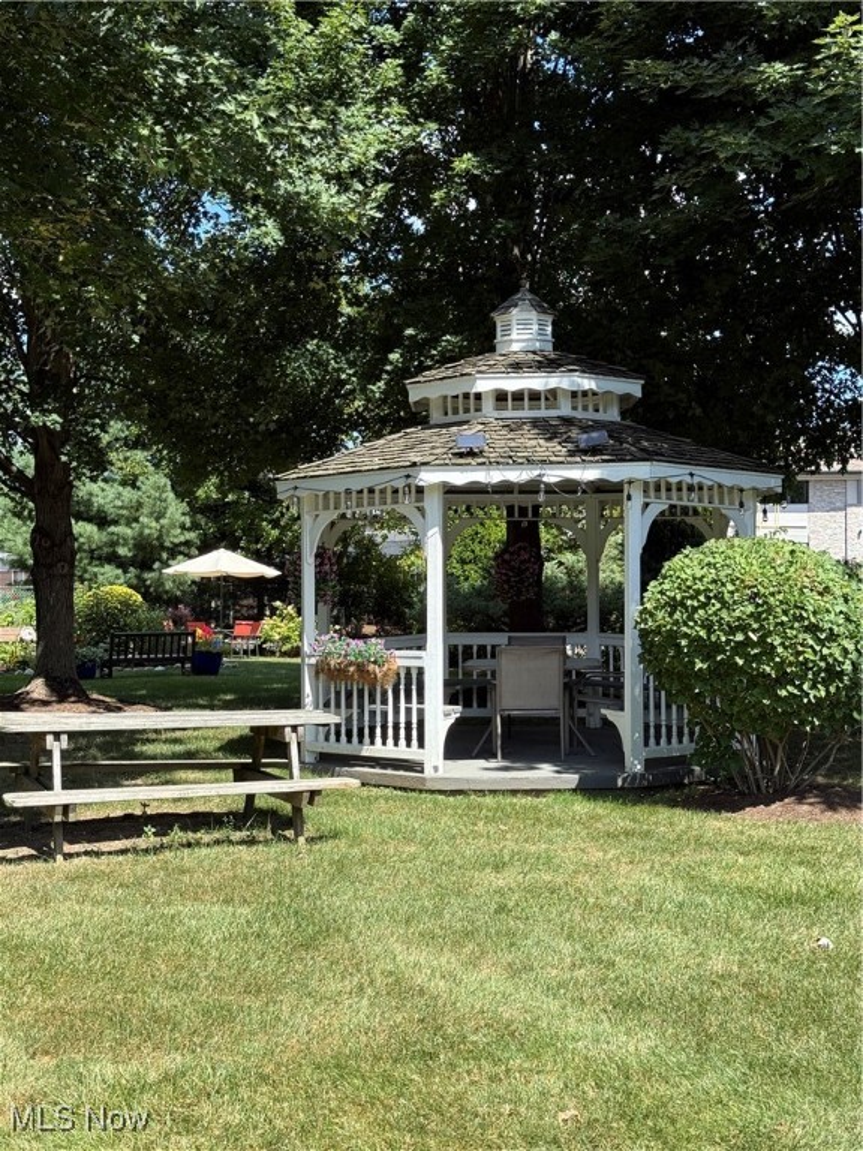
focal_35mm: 48
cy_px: 576
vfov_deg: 39.7
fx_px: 1596
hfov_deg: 30.3
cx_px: 432
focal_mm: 6.76
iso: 64
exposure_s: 1/1353
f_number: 1.78
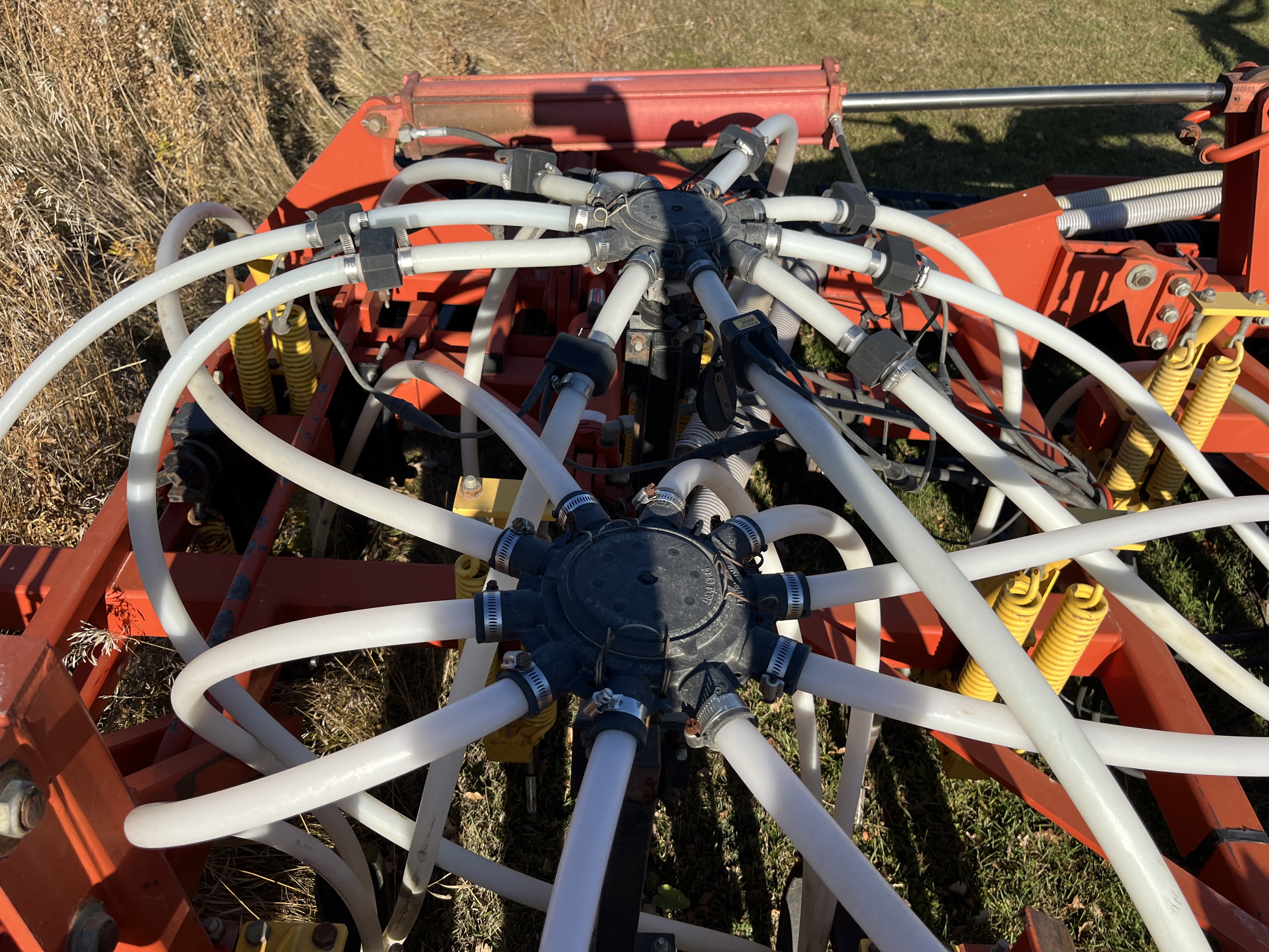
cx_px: 634
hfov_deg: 67.3
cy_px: 476
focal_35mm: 26
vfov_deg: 53.1
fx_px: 953
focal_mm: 5.1
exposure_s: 1/2222
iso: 50
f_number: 1.6
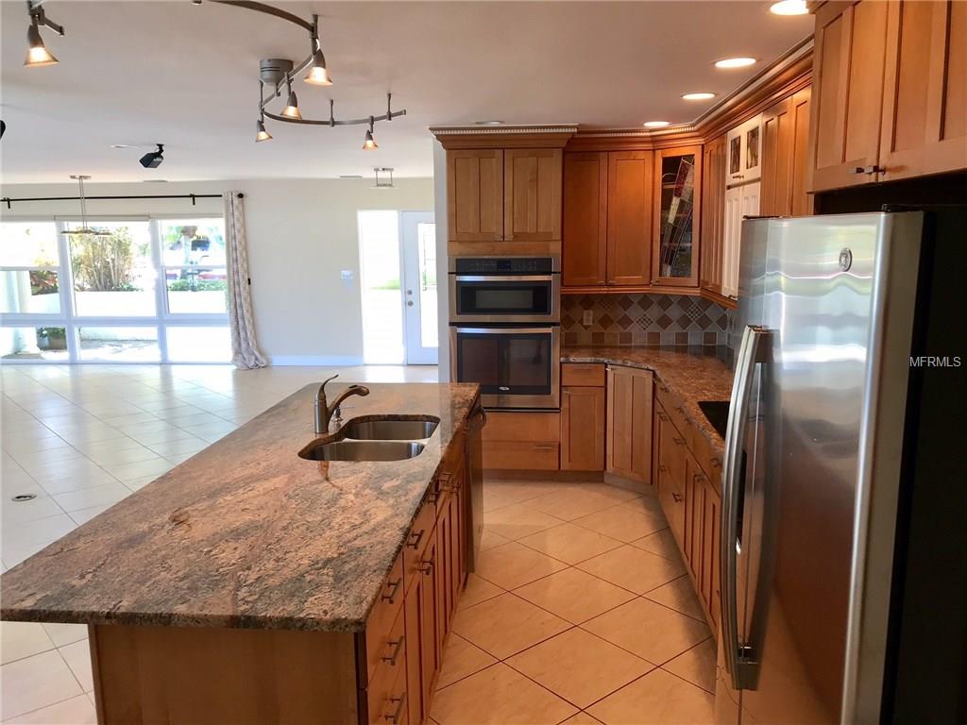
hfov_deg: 63.4
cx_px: 484
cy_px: 362
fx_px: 782
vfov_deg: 49.7
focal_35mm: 28
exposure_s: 1/40
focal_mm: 3.99
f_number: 1.8
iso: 25
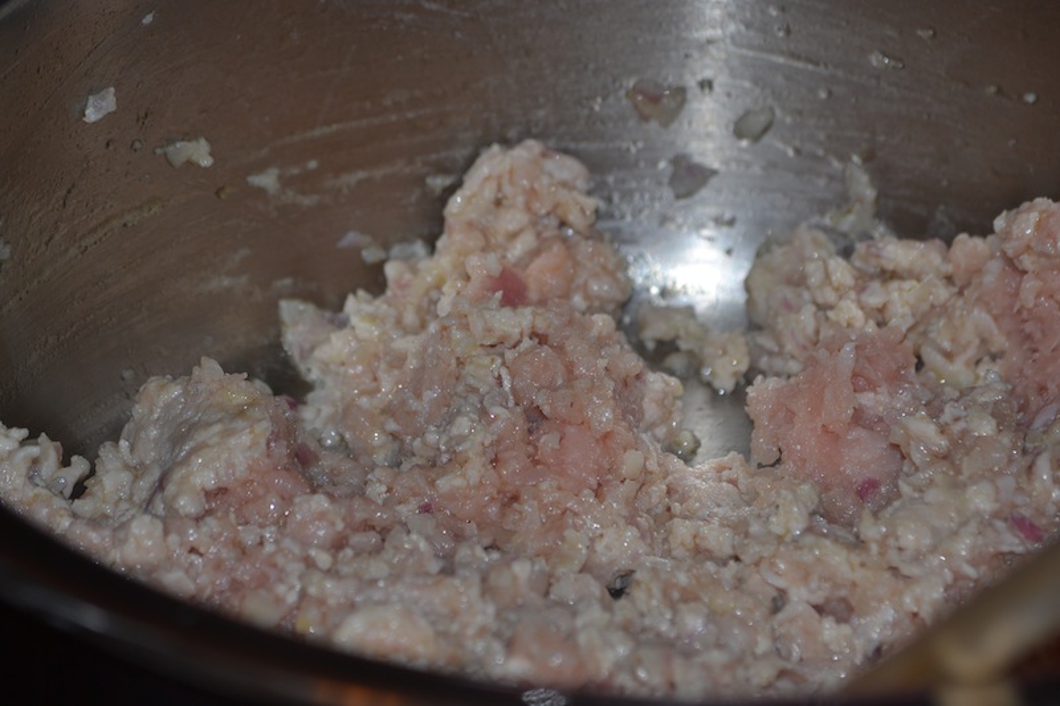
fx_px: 7065
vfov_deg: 5.7
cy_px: 353
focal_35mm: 240
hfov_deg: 8.6
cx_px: 530
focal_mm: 160
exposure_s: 1/125
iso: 100
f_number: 8
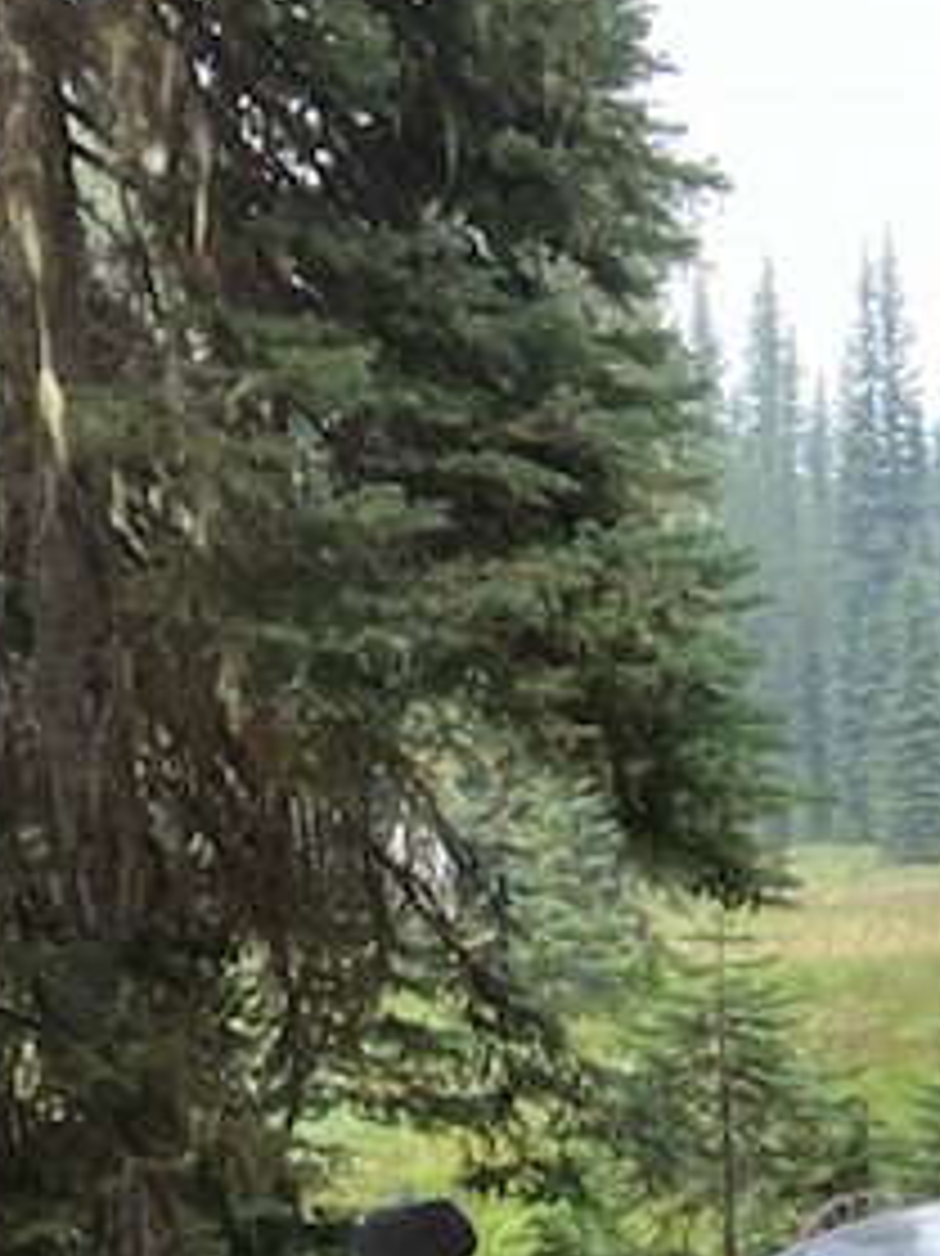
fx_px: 2391
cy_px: 1445
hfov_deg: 20.7
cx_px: 1138
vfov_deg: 26.6
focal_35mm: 66
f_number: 2.2
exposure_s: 1/122
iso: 40
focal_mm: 2.71
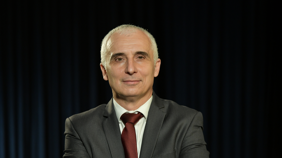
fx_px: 1062
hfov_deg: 15.1
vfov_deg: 8.5
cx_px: 141
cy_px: 84
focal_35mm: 142
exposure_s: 1/250
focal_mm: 135
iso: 2000
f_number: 3.5
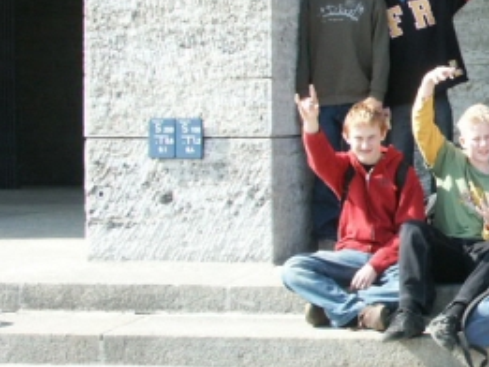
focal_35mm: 92
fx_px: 1300
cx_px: 727
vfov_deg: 16.0
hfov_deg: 18.8
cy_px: 88
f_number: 4.5
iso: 100
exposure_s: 1/180
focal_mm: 7.92
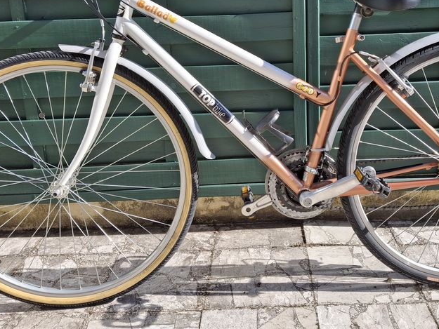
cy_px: 87
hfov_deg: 46.5
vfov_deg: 35.3
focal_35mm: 40
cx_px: 267
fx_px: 507
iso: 25
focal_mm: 4.69
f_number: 1.8
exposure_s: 1/1078
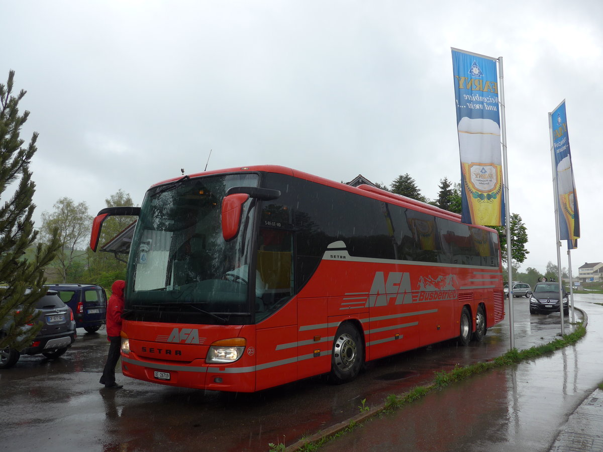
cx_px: 302
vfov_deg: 48.2
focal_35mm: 29
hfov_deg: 61.7
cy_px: 226
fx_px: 505
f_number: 2.8
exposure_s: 1/400
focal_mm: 6
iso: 80
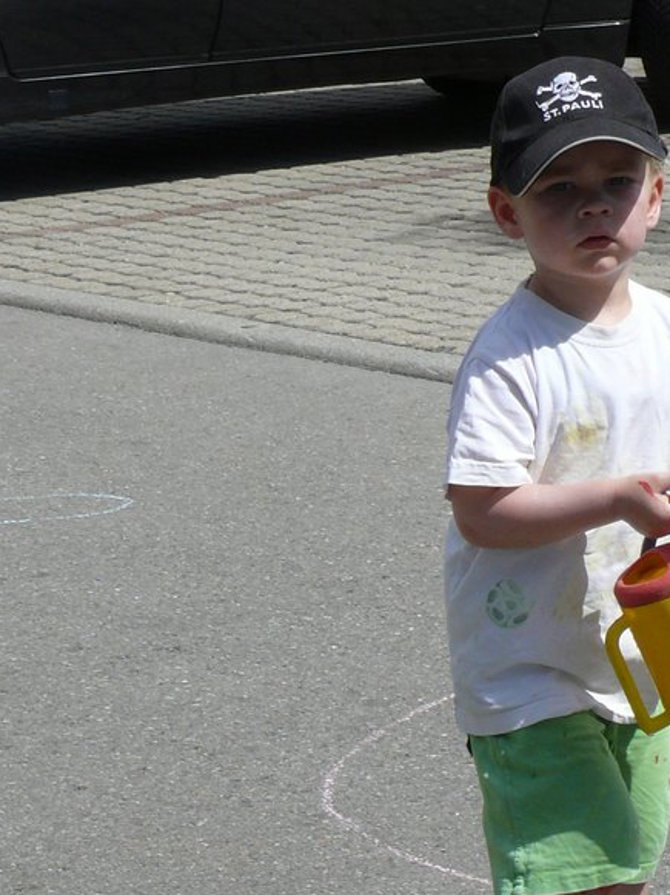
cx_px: 550
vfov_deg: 12.7
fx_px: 4004
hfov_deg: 9.5
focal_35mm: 155
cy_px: 524
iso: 100
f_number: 6.3
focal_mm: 14
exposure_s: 1/500
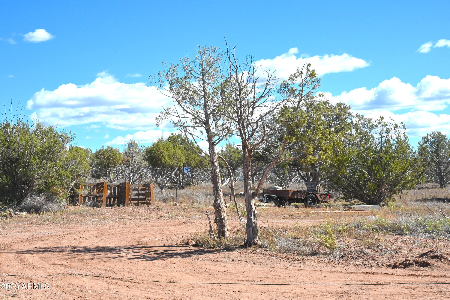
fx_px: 874
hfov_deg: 28.9
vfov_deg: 19.4
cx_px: 225
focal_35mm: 70
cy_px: 150
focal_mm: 70
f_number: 14
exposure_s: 1/800
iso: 800
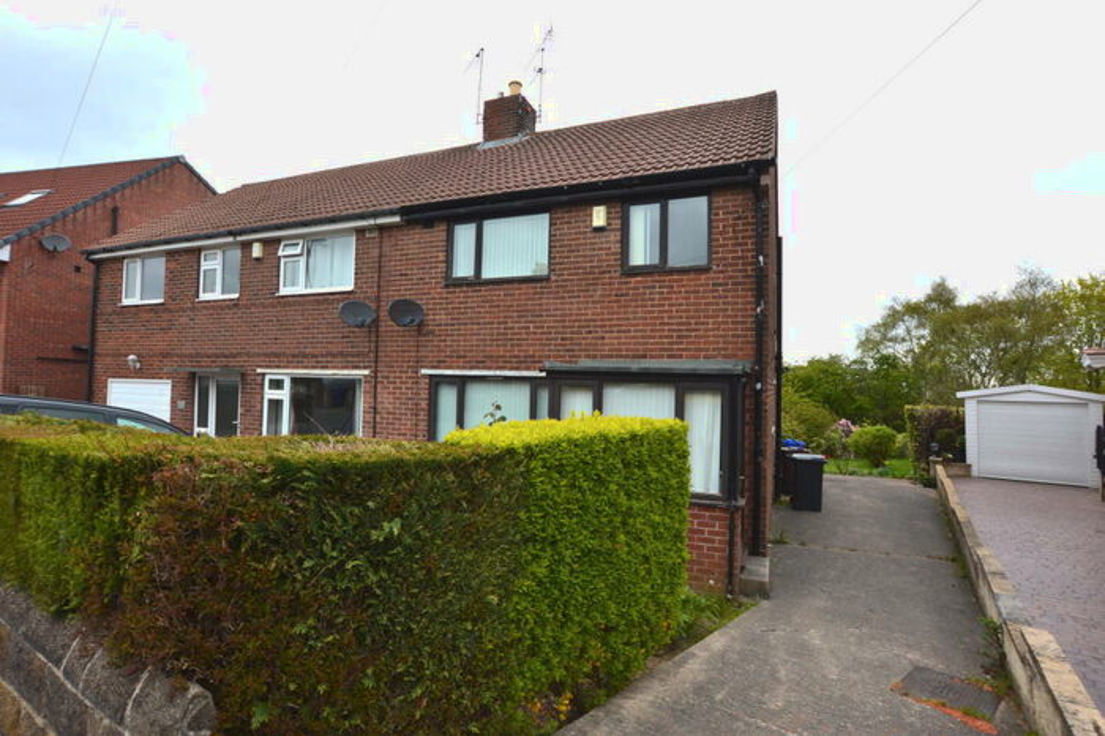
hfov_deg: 92.5
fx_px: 529
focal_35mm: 17
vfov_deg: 69.6
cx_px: 552
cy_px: 368
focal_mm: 11.5
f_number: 10
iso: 400
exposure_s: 1/200
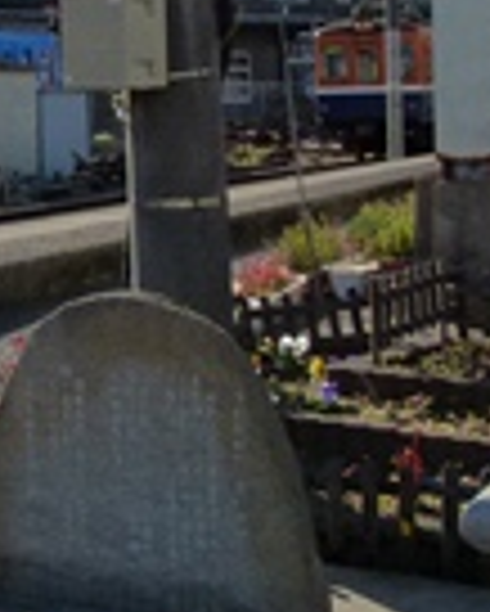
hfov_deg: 16.8
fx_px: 1557
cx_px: -162
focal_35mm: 86
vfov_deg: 21.7
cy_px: 54
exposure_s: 1/1300
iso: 160
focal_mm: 4.5
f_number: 4
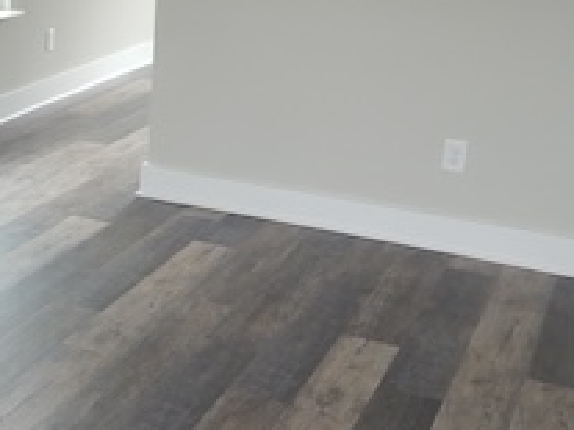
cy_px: 117
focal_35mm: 68
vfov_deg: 21.4
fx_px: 1127
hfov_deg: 25.8
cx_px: -100
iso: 125
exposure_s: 1/60
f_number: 3
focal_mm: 4
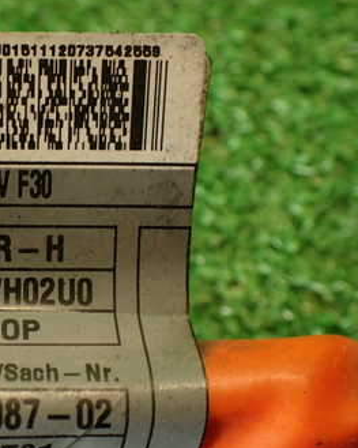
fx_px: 755
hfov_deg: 25.4
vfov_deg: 32.9
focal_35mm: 57
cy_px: 271
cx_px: 4
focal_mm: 5.79
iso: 200
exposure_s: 1/30
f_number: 2.4
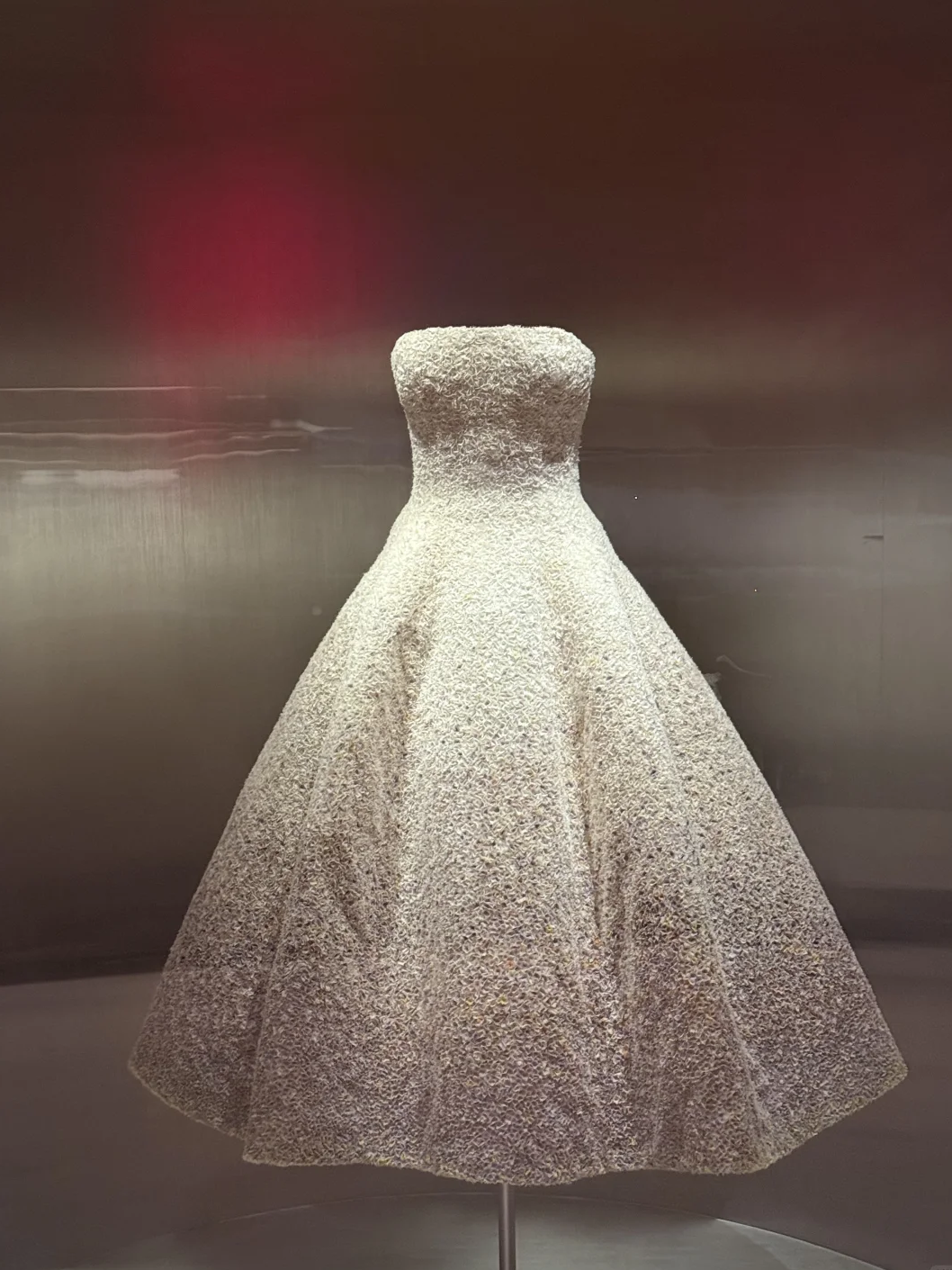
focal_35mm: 49
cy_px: 641
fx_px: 1797
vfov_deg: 38.9
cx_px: 484
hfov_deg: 29.7
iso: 500
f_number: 1.78
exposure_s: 1/30
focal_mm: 6.76
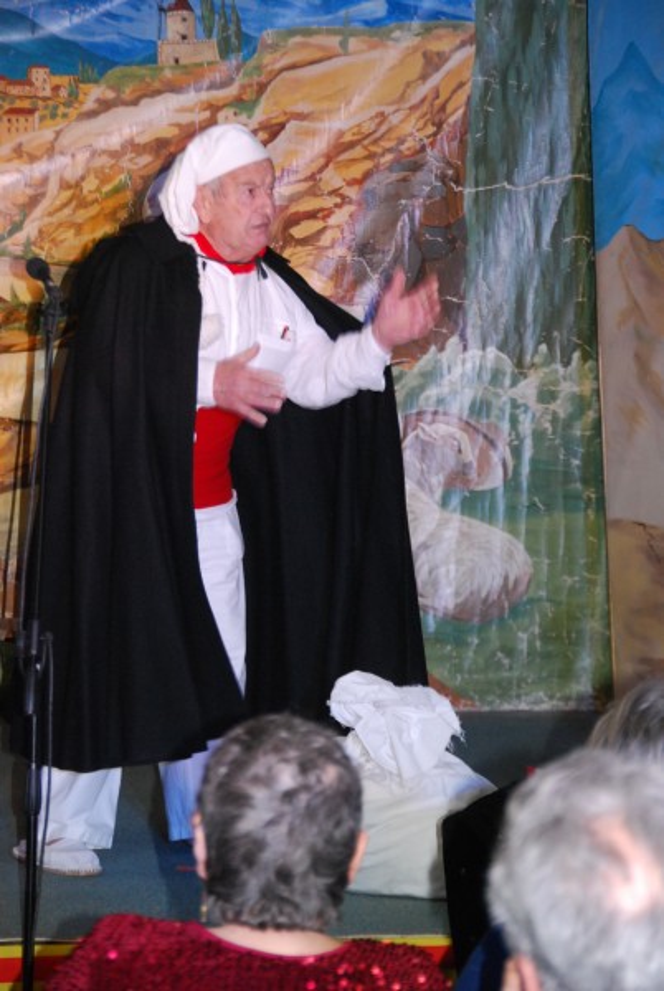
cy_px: 496
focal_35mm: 135
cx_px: 332
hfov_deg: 10.2
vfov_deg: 15.2
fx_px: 3722
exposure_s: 1/60
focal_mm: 90
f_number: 5.3
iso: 1000
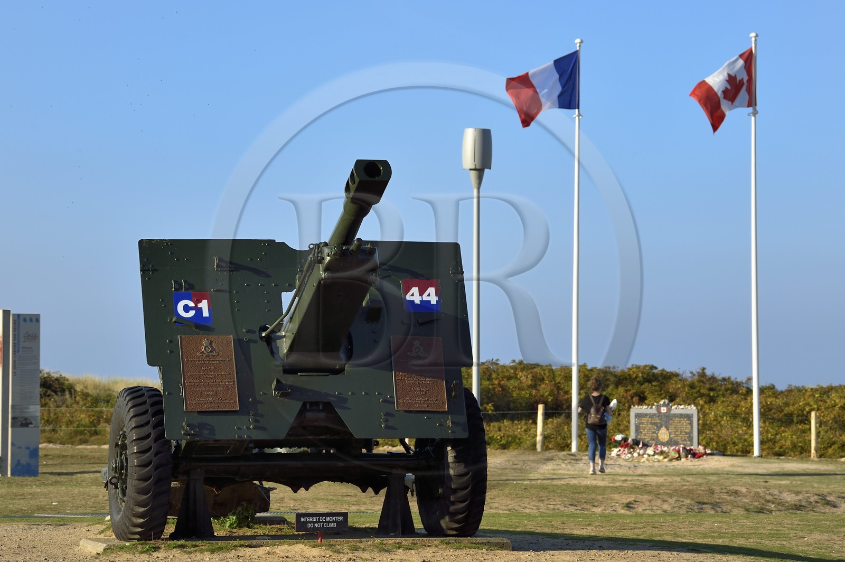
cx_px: 422
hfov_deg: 16.8
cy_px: 281
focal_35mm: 122
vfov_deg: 11.2
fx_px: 2861
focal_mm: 122
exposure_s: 1/320
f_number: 10
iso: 200
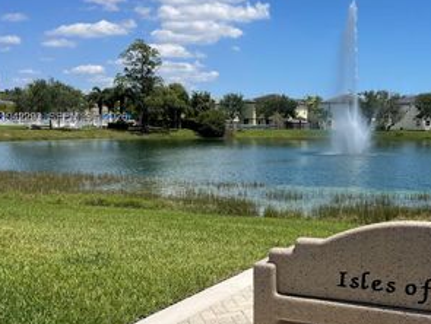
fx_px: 549
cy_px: 117
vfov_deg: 32.8
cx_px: 351
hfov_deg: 40.9
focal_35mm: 44
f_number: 1.6
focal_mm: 5.1
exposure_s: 1/5376
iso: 32
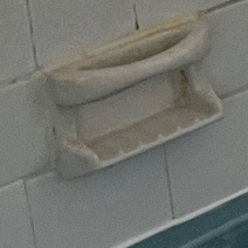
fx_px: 1775
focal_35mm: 219
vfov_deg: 7.8
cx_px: 1093
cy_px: -135
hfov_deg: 6.2
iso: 160
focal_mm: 4.2
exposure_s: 1/60
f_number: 1.6
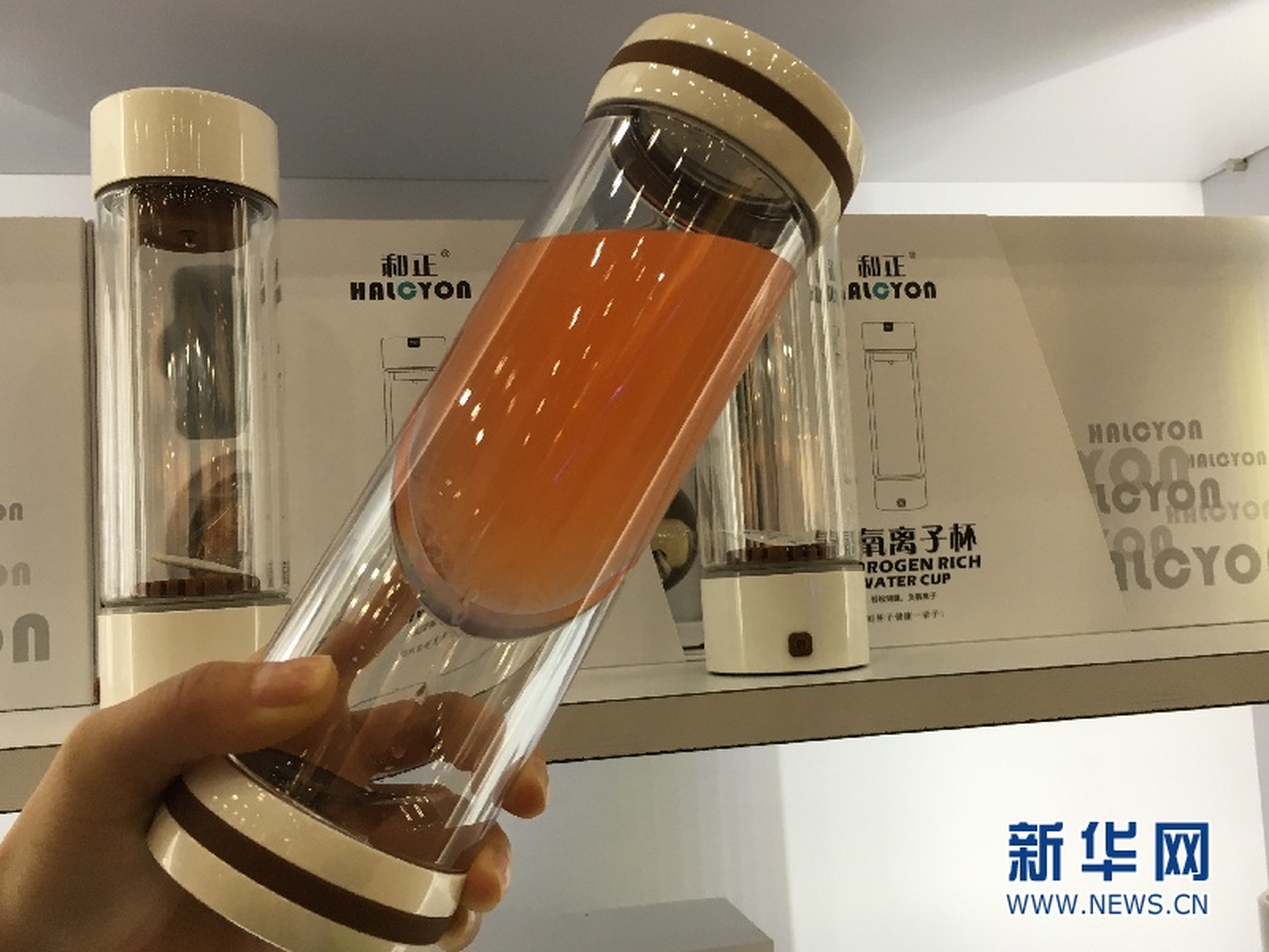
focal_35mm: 29
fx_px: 1063
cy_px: 476
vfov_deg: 48.2
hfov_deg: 61.7
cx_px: 634
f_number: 2.2
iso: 32
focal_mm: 4.15
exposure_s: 1/33
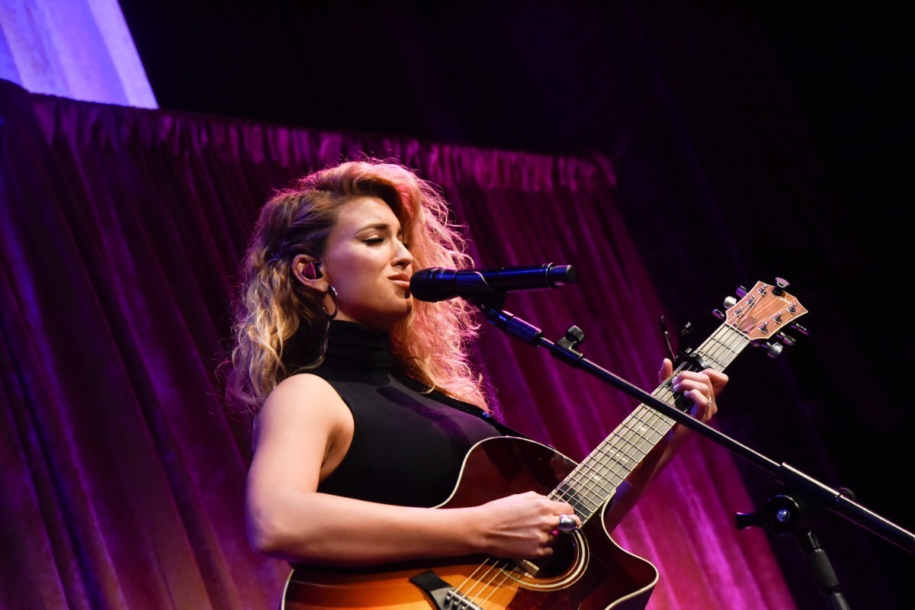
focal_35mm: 95
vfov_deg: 14.4
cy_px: 305
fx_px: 2414
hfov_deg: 21.5
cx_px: 458
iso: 3200
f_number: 5.6
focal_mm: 95
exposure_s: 1/160
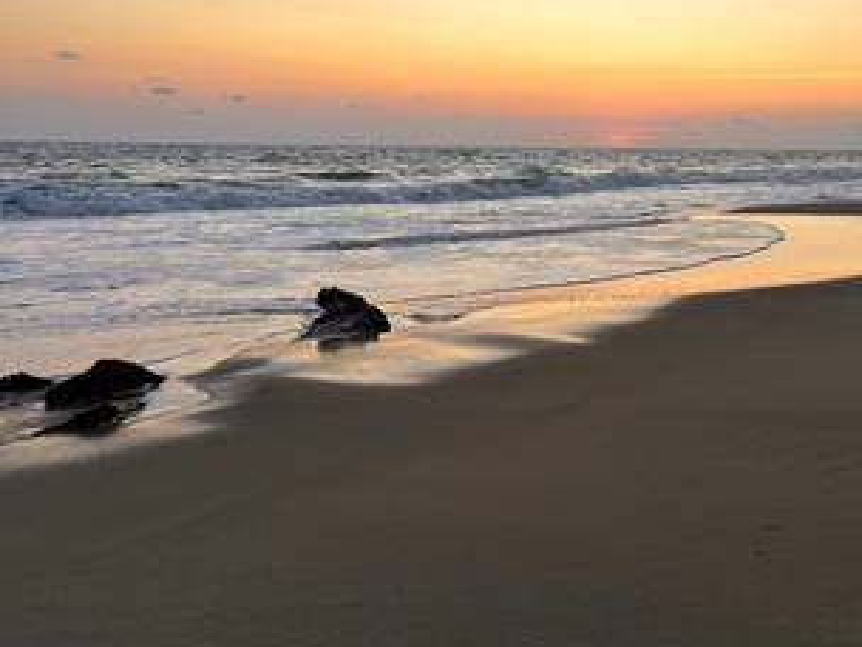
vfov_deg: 34.4
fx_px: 1021
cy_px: 165
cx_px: 635
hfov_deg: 44.4
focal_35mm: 41
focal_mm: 5.96
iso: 50
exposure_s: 1/421
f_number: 1.6
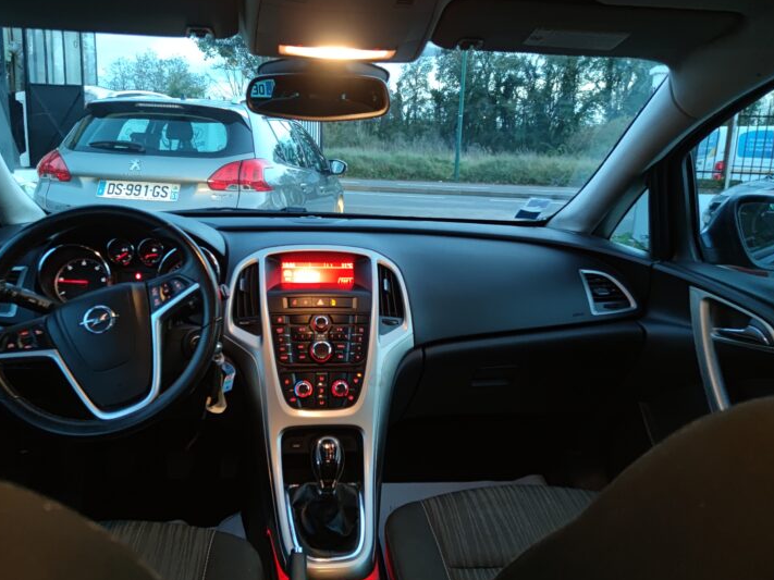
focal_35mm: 27
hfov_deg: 65.2
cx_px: 355
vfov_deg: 51.3
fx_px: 604
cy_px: 260
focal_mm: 6.72
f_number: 1.69
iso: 1186
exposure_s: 1/50
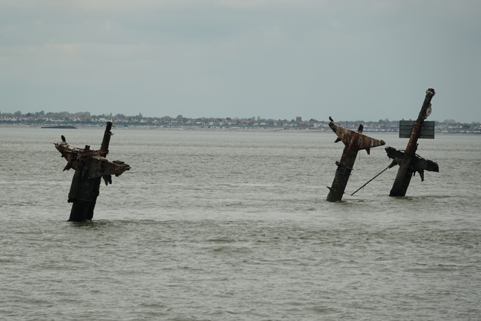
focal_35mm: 302
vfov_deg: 4.6
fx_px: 4035
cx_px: 241
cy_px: 161
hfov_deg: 6.8
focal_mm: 110.13
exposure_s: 1/1000
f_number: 4.5
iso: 100
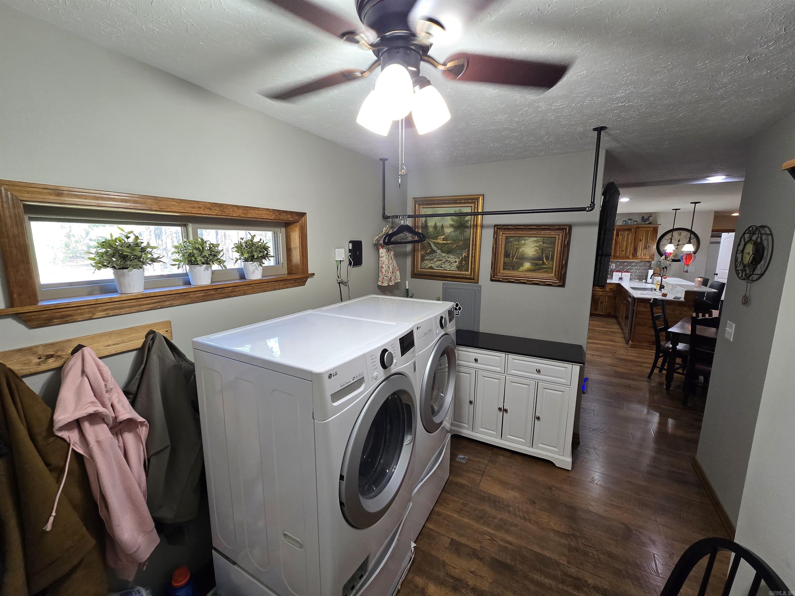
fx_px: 299
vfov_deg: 89.9
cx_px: 398
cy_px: 298
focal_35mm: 13
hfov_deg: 106.2
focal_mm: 2.2
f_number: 2.2
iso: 160
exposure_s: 1/60
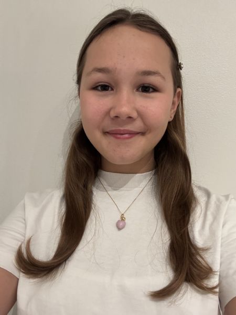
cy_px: 158
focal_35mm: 30
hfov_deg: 46.8
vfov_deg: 60.0
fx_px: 273
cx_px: 118
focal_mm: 2.69
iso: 250
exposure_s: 1/33
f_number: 1.9
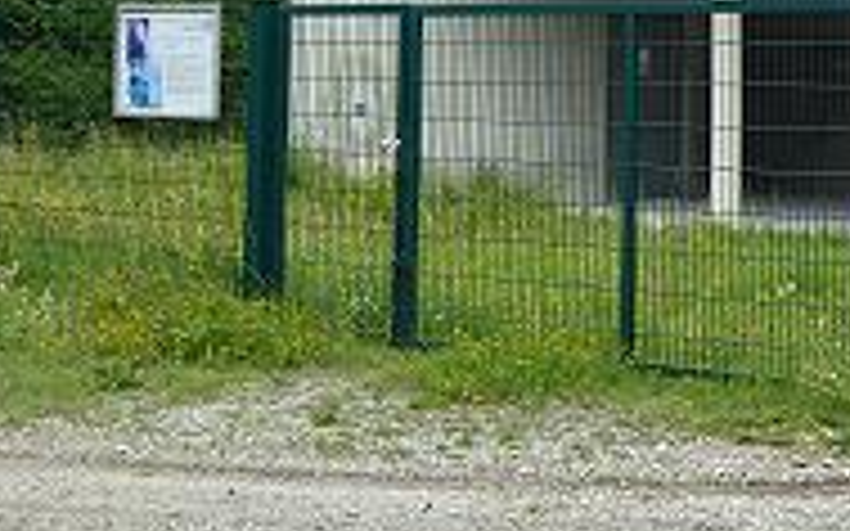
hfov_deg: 20.1
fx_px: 2385
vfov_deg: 12.5
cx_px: 580
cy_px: 4
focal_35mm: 103
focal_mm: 7.8
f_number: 3.9
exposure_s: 1/200
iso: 100
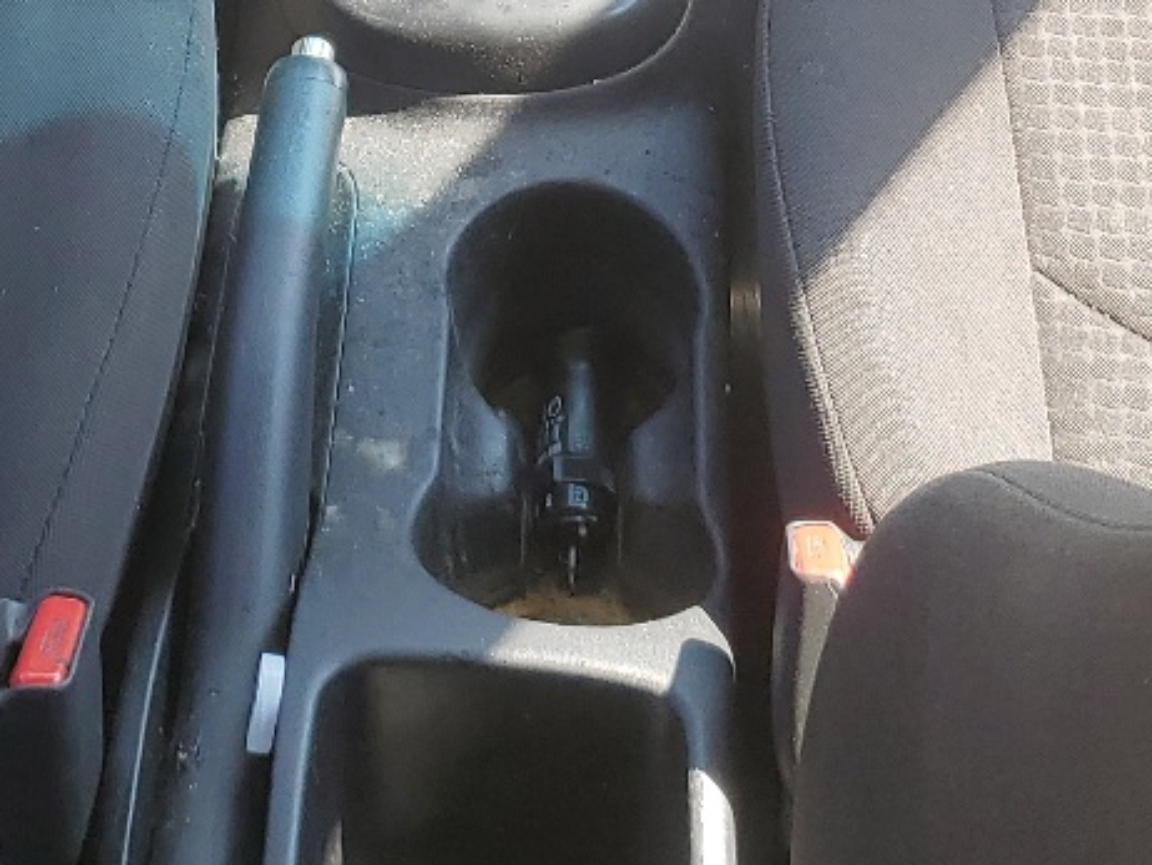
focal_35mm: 90
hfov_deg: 21.7
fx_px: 2997
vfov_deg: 15.4
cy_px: -351
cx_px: 421
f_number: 1.5
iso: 50
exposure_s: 1/278
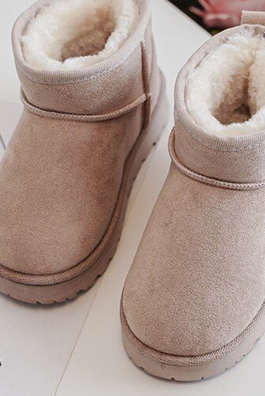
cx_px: 135
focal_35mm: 72
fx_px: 794
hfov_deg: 18.9
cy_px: 166
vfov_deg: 28.0
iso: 500
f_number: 4
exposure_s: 1/100
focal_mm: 45
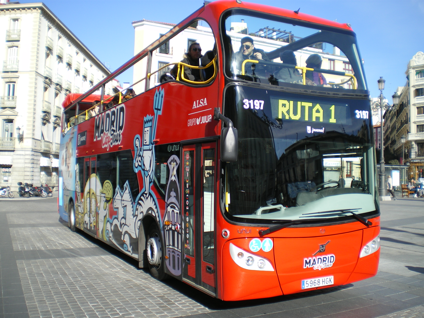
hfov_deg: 51.4
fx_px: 441
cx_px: 212
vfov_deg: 39.7
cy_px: 159
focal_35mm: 36
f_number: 3.1
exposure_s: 1/500
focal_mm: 6.3
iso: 50
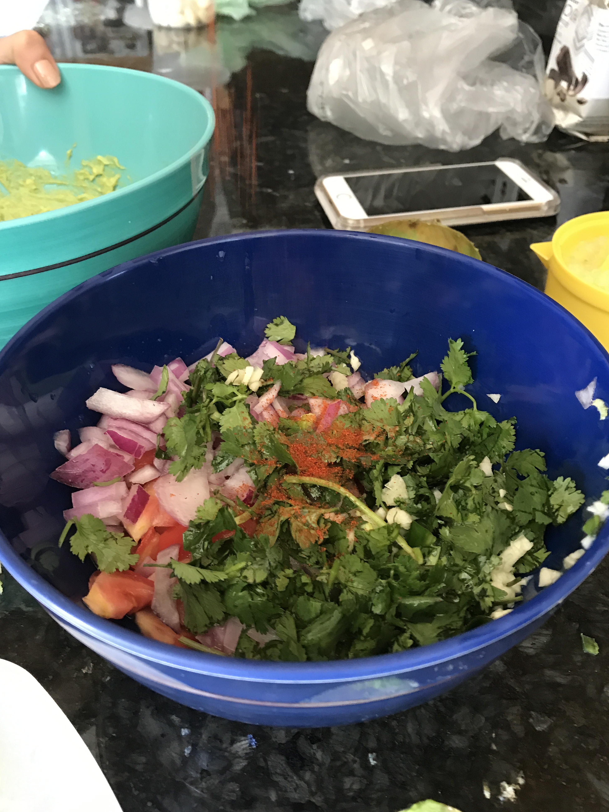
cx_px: 307
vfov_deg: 61.7
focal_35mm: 29
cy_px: 398
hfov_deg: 48.2
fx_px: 680
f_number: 1.8
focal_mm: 3.99
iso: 64
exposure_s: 1/15
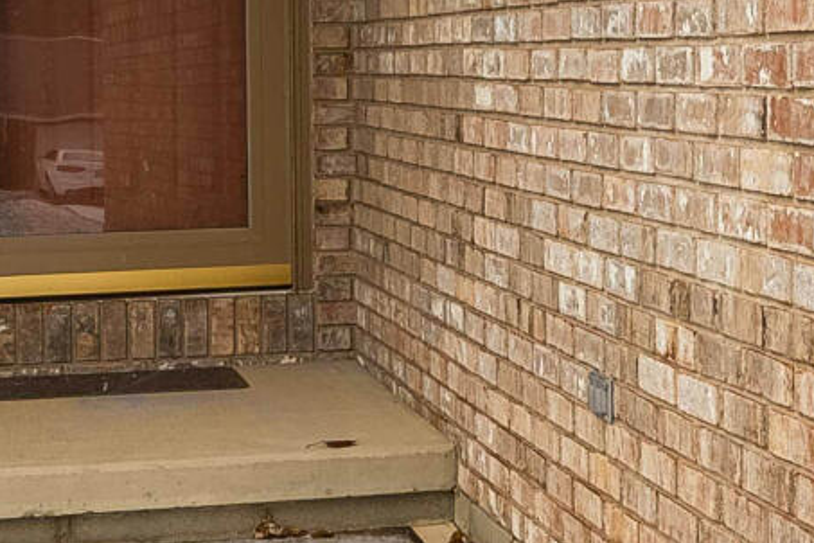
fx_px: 2397
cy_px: 56
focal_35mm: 106
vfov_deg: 12.8
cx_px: 823
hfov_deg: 18.7
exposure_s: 1/800
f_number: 8
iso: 500
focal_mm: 16
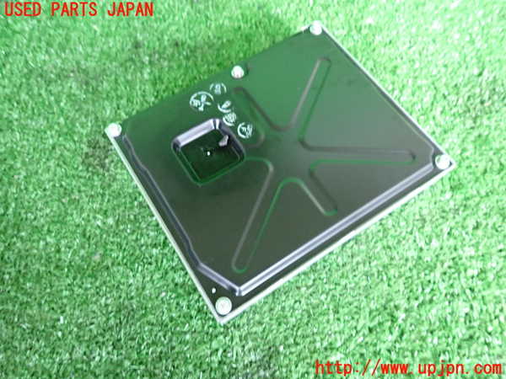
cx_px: 253
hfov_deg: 69.4
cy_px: 190
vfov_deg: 54.9
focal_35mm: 25
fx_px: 365
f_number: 2
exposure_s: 1/30
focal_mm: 4.5
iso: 640
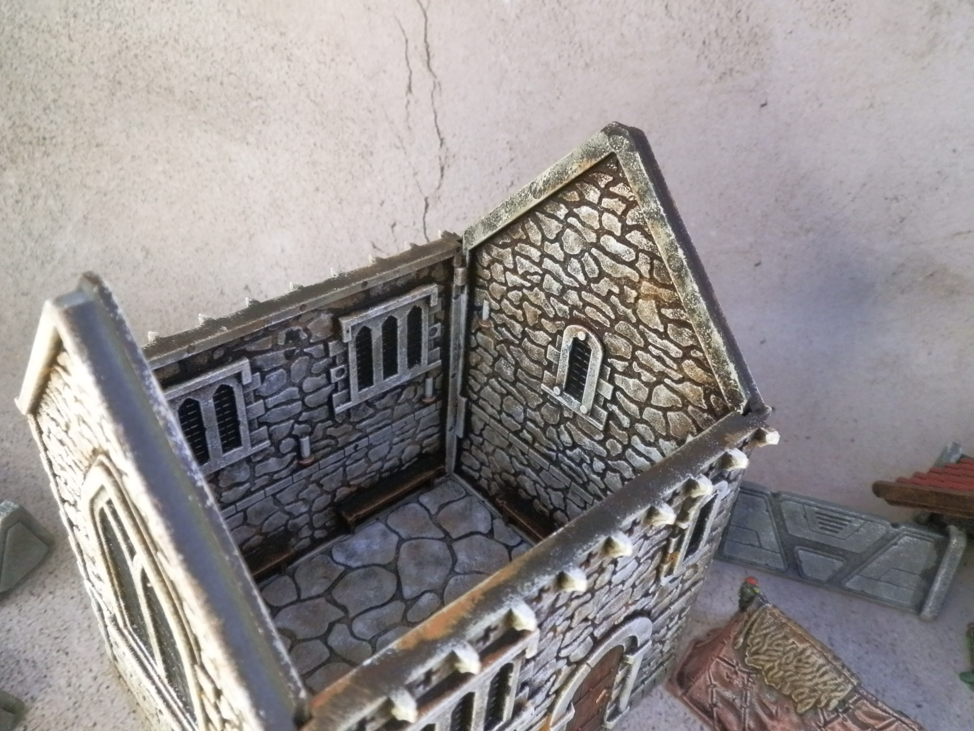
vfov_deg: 49.7
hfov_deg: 63.4
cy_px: 366
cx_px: 487
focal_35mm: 28
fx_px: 788
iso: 400
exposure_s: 1/100
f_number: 3.1
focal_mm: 5
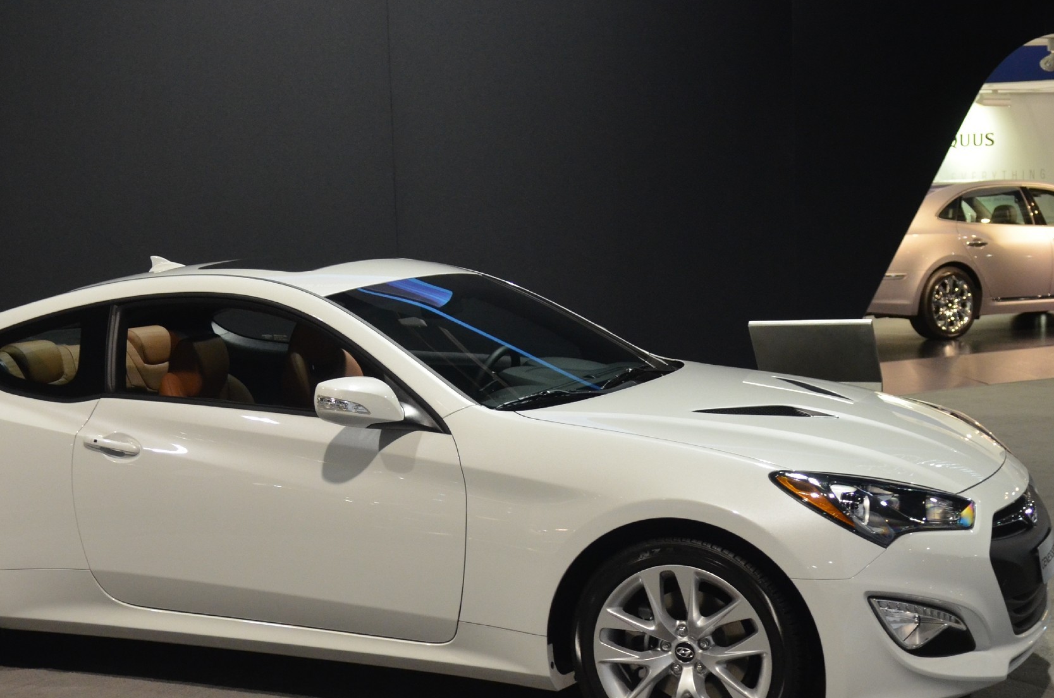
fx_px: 1578
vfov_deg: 24.9
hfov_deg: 36.8
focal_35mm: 54
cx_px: 416
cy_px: 396
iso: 1600
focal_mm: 24
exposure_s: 1/60
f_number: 2.8
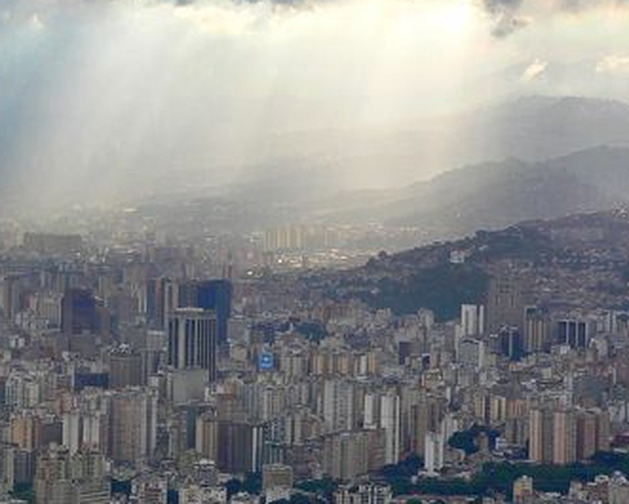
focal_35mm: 121
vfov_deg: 12.8
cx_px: 175
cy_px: 269
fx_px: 2253
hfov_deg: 15.8
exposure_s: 1/200
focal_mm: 13.6
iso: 80
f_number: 4
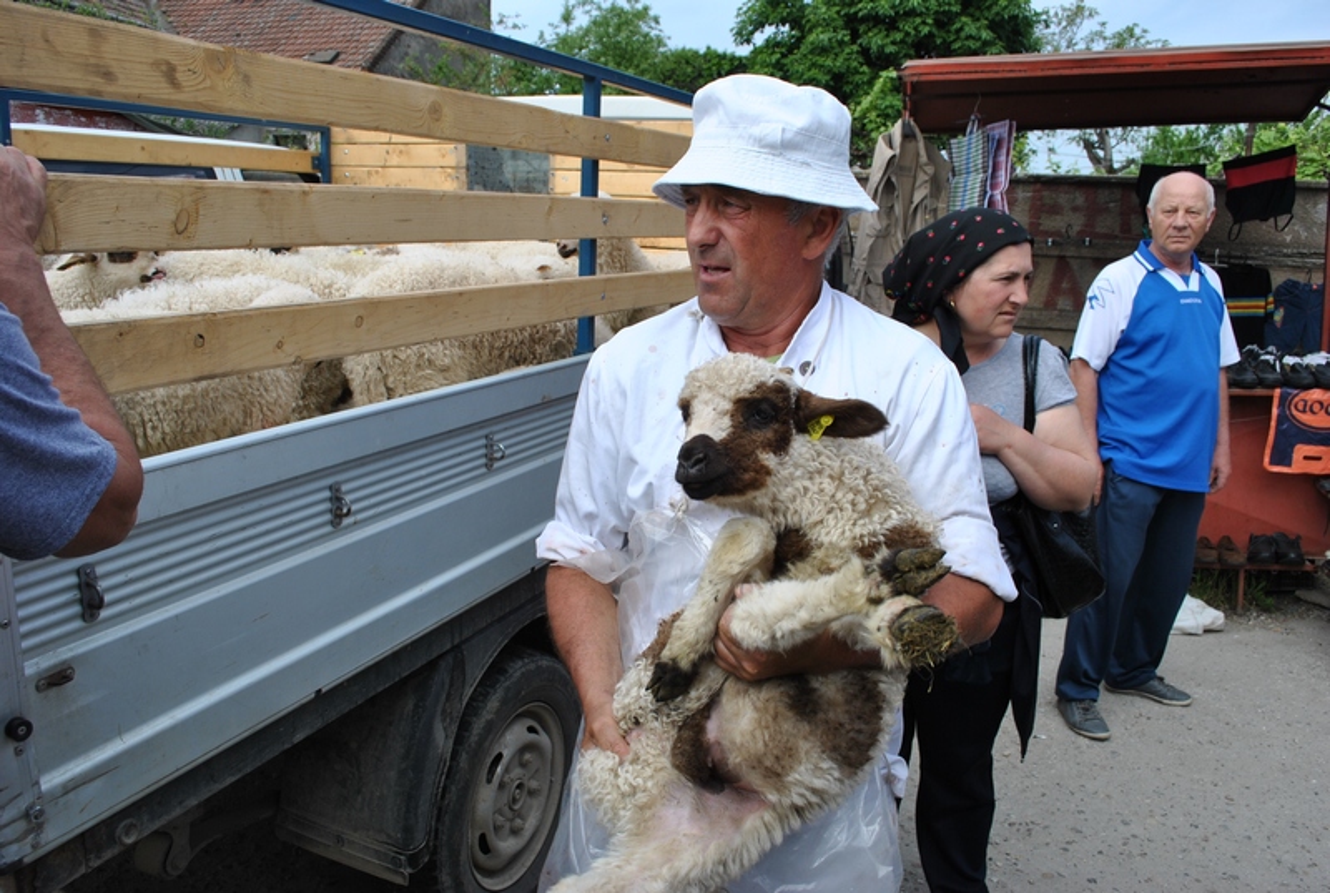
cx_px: 665
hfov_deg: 67.3
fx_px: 1000
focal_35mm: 27
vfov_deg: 48.1
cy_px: 446
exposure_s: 1/200
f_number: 7.1
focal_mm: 18
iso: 100
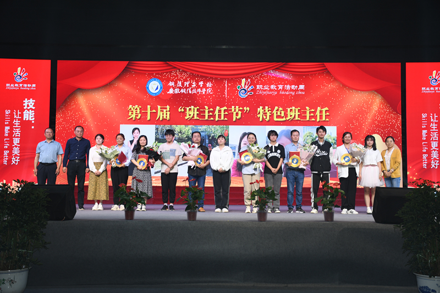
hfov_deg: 43.6
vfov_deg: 29.9
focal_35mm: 45
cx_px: 220
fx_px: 550
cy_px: 146
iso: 160
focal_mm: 30
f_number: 4
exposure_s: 1/60
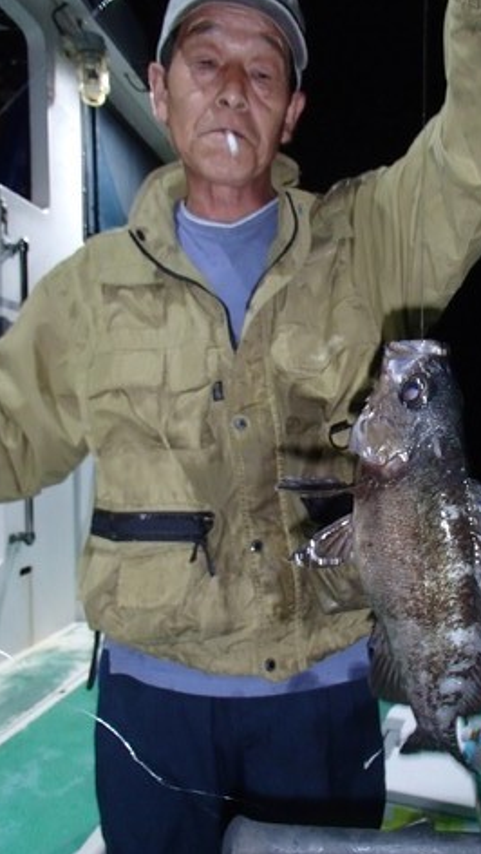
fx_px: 702
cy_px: 427
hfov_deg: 37.5
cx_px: 309
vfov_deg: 62.6
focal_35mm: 31
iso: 400
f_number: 3.9
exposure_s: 1/30
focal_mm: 5
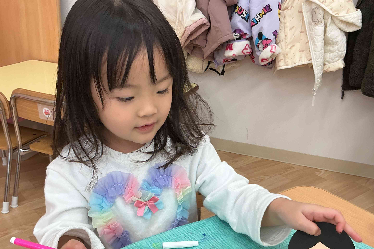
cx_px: 188
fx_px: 405
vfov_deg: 33.9
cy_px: 169
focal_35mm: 39
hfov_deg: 49.6
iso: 64
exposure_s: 1/120
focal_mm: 3
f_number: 1.8
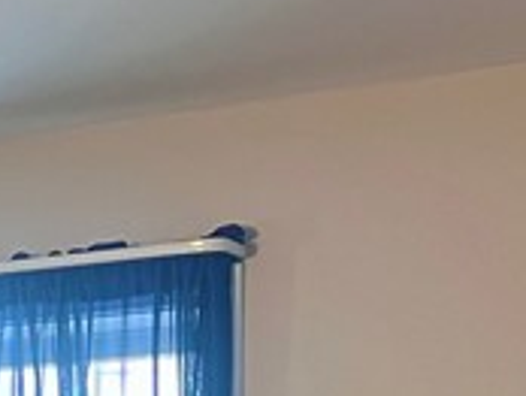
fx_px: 2328
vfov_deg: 9.3
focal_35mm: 153
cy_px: 725
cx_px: -653
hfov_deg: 11.2
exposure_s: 1/60
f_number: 1.6
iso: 100
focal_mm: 5.1
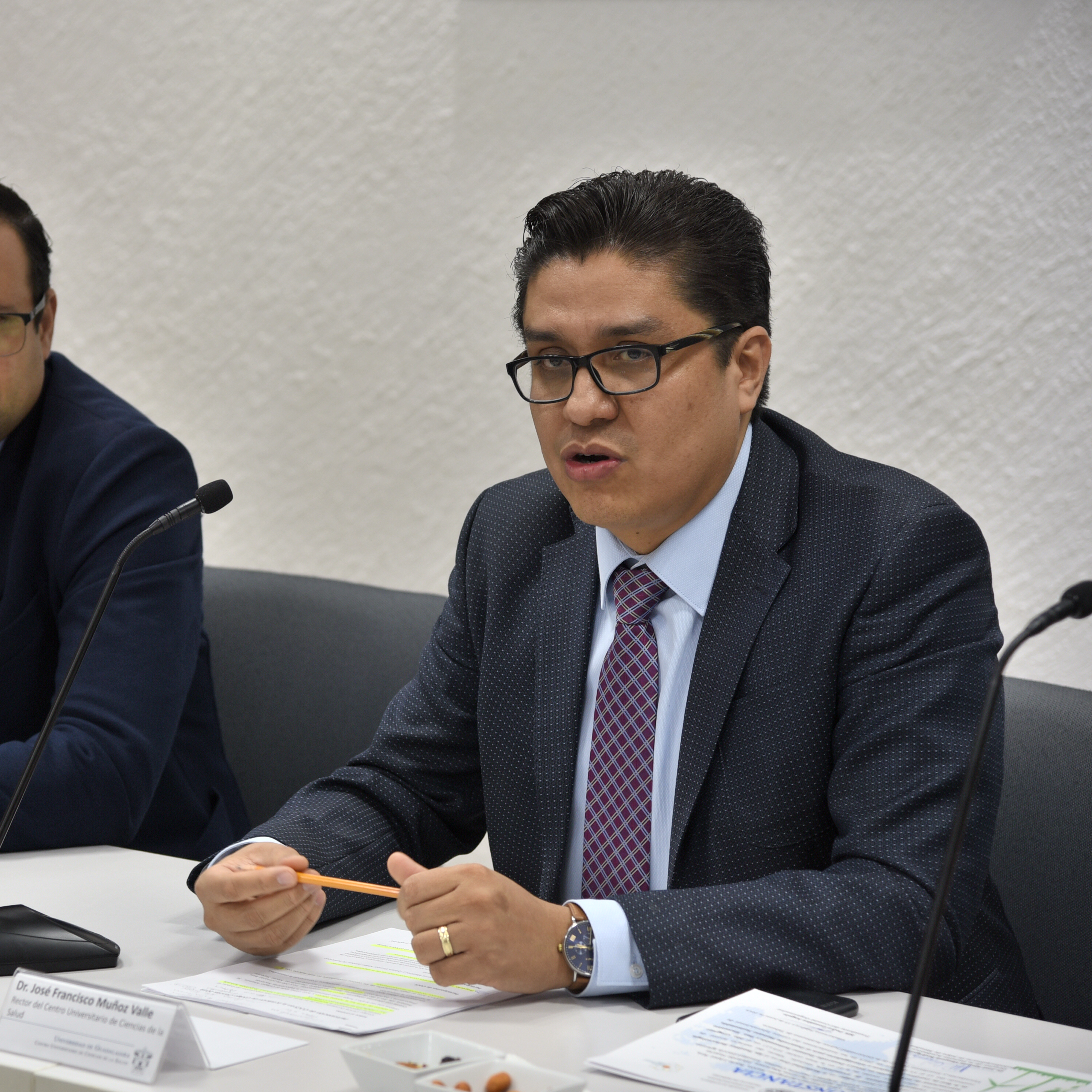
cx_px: 297
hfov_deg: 13.8
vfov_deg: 13.8
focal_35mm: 126
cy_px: 549
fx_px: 4497
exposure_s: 1/30
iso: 250
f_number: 4.5
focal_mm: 98
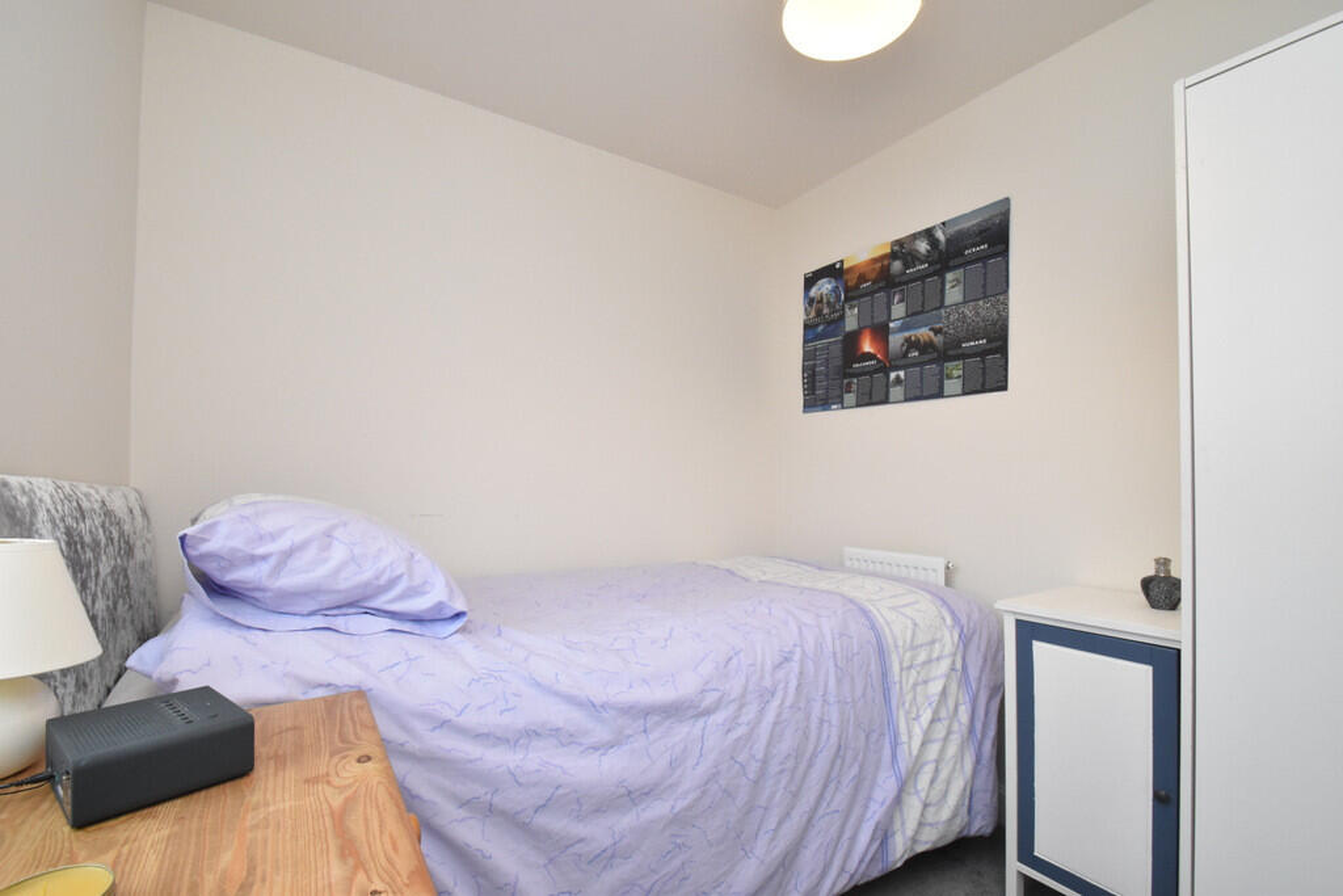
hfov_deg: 100.4
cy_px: 448
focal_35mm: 15
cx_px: 672
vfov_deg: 77.3
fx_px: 560
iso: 1600
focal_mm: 10
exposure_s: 1/60
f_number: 9
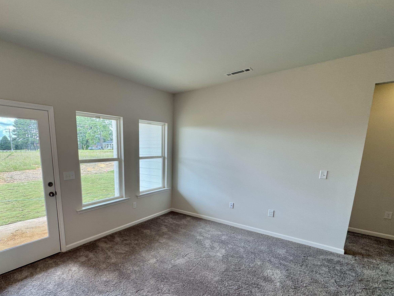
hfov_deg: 86.2
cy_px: 186
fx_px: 205
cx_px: 150
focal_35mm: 18
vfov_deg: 70.4
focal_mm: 2.22
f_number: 2.2
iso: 50
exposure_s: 1/120
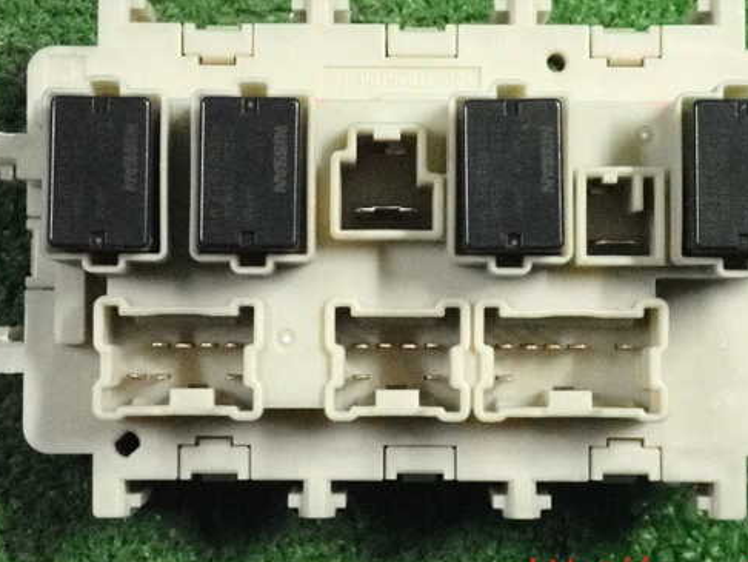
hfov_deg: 20.6
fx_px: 2054
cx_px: 416
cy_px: 246
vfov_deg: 15.6
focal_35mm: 95
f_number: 4.1
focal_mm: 13.65
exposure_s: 1/125
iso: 6400
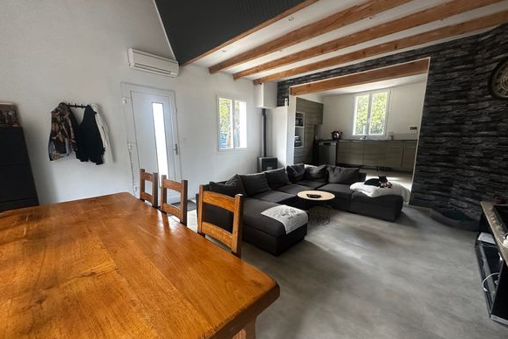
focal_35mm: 15
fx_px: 212
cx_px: 257
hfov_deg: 100.4
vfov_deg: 77.2
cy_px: 182
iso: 320
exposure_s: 1/87
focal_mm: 2.22
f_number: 2.2
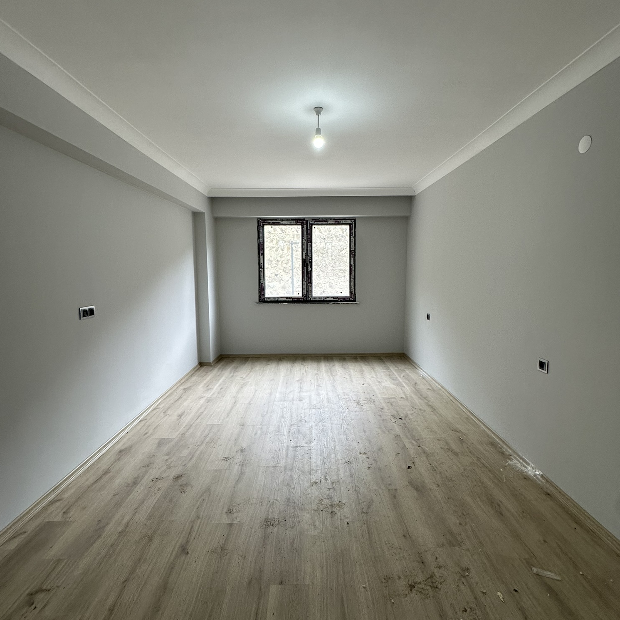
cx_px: 314
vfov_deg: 84.0
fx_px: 344
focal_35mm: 17
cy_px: 303
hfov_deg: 84.0
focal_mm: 2.22
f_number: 2.2
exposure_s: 1/100
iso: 125
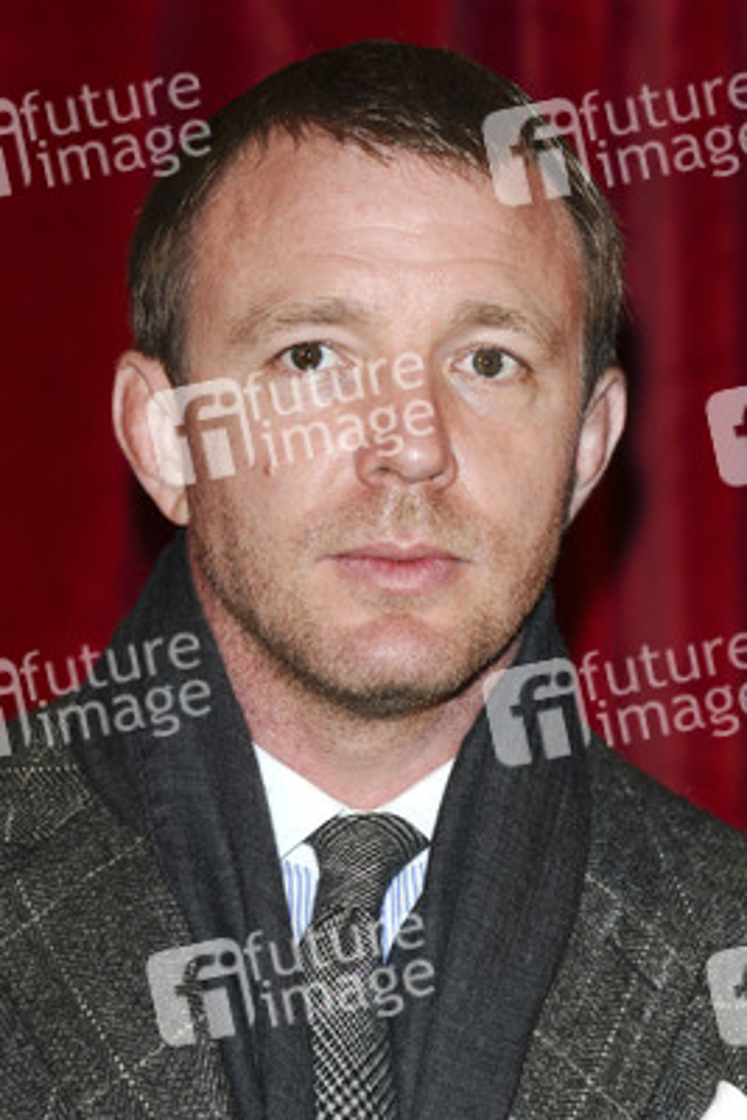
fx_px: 6064
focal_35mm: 195
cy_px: 560
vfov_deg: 10.5
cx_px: 374
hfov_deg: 7.0
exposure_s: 1/200
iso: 320
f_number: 4
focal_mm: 130
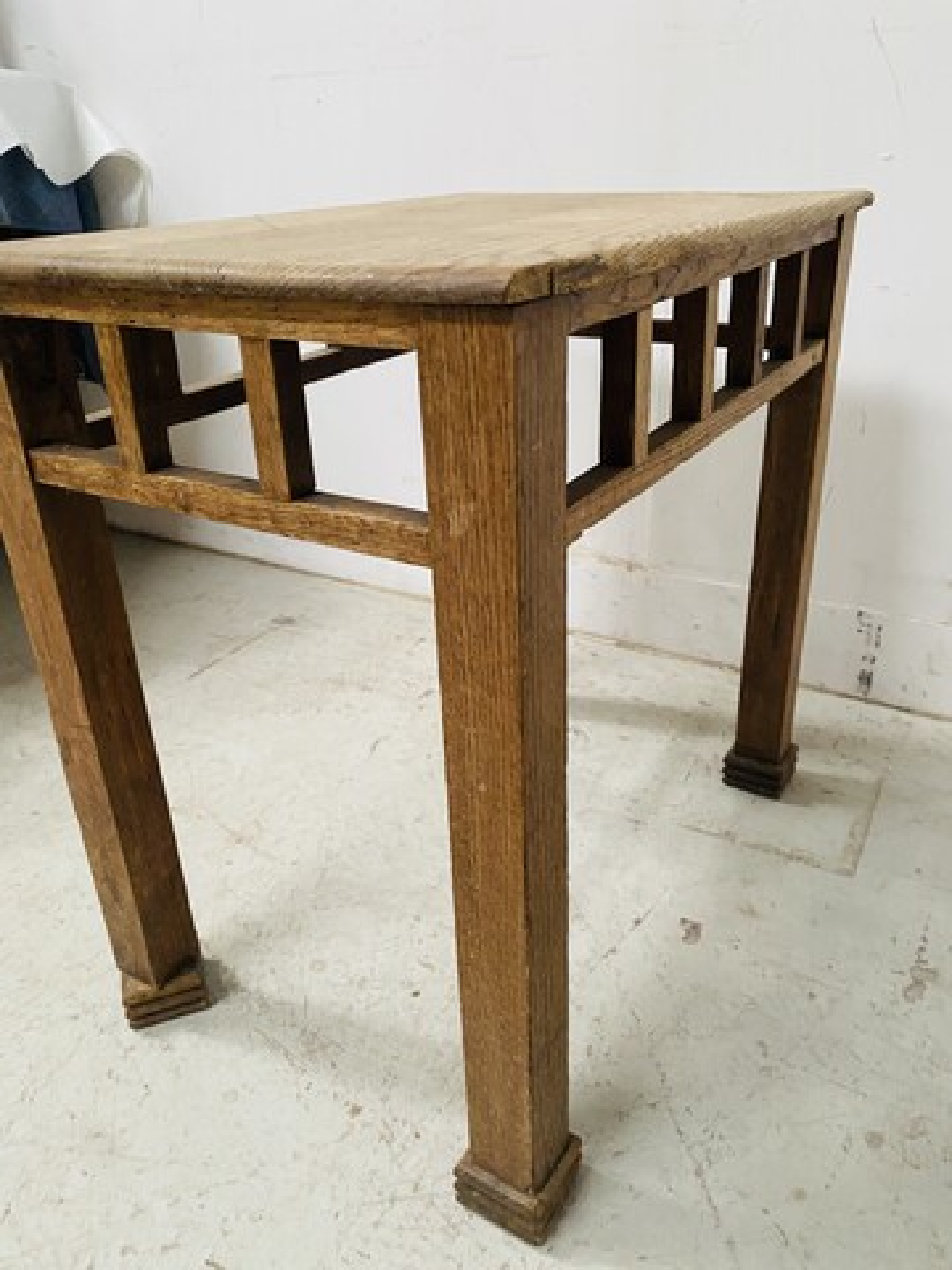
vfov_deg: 67.3
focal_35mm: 26
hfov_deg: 53.1
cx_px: 476
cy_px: 635
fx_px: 953
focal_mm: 4.25
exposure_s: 1/60
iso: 500
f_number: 1.8
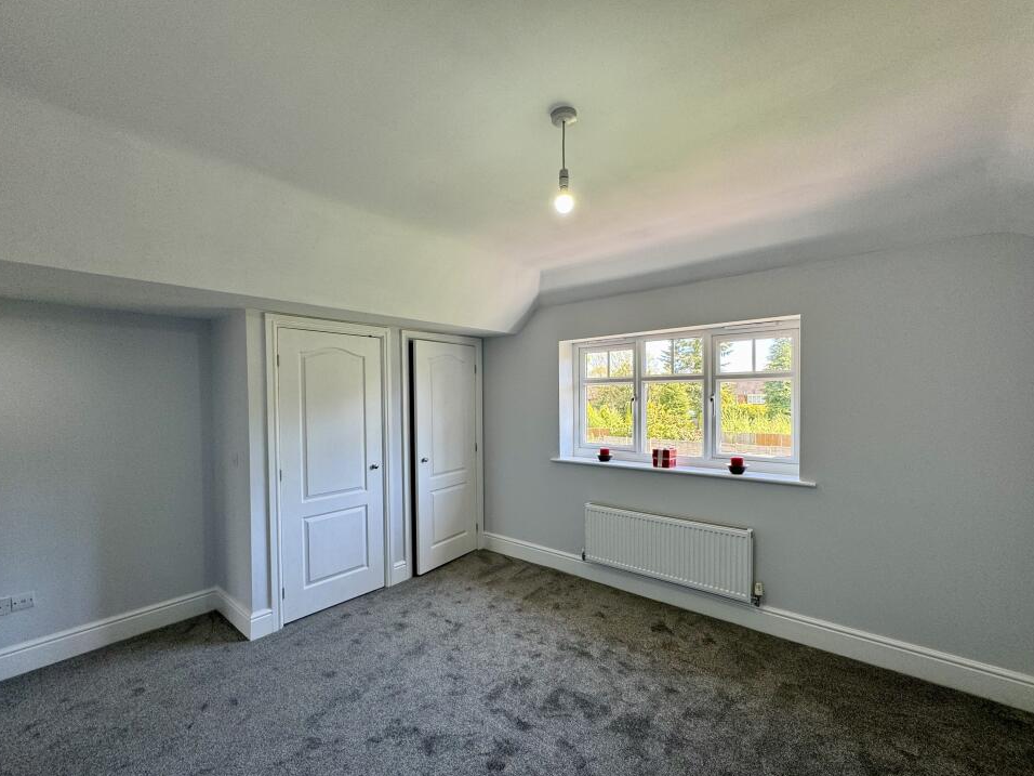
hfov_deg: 98.2
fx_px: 448
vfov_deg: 81.7
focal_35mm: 15
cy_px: 408
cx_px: 522
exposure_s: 1/100
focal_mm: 2.22
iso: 64
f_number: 2.2
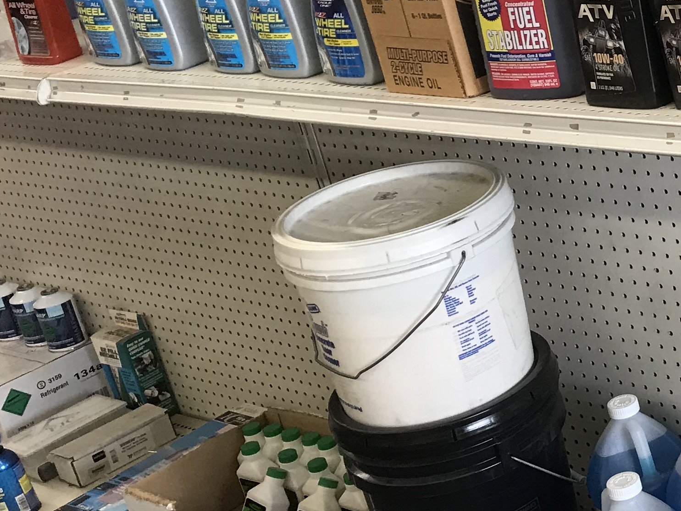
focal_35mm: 76
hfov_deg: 22.8
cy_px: 229
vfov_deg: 19.4
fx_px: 1495
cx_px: 895
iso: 25
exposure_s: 1/40
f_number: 1.8
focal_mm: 3.99
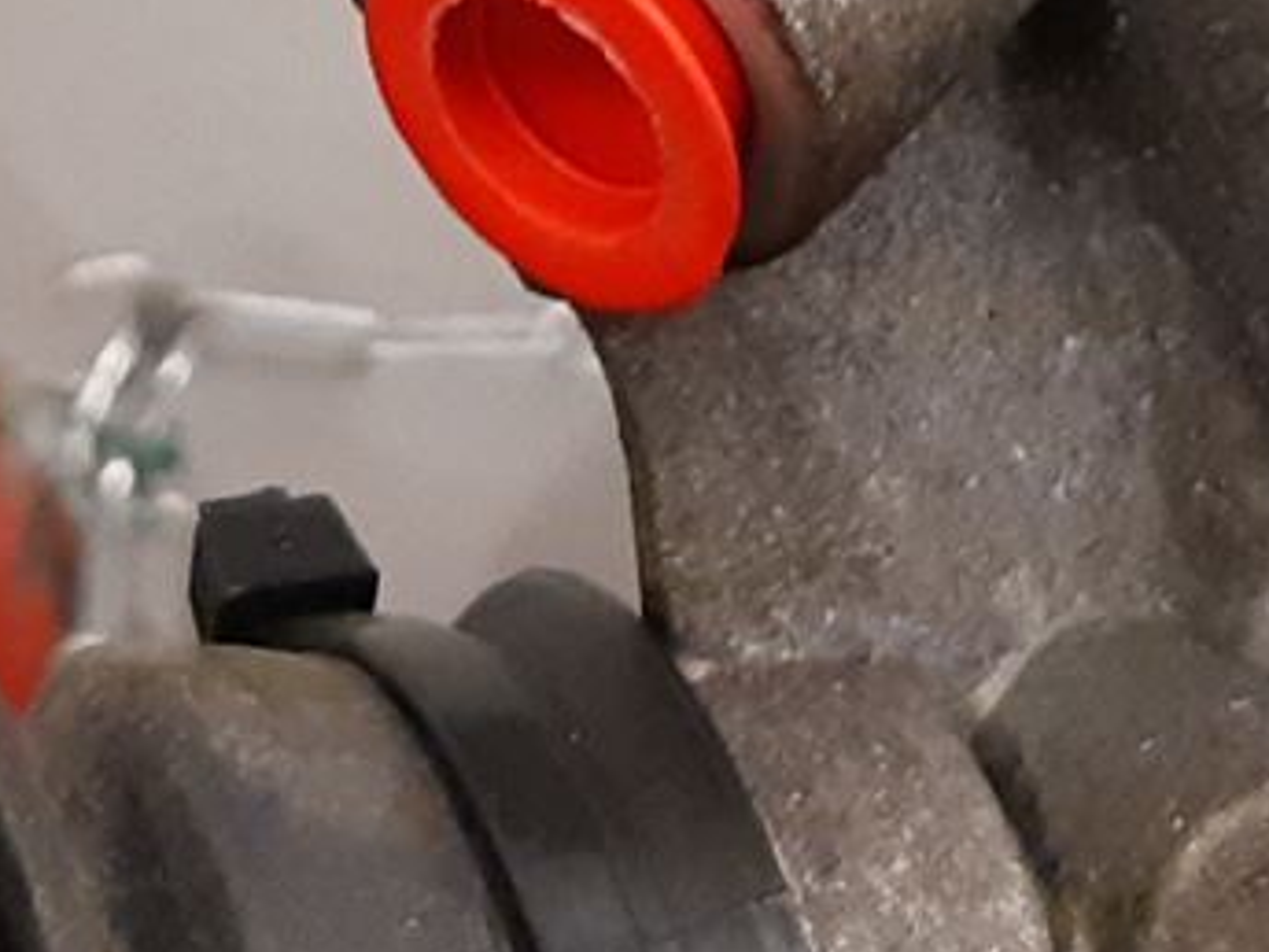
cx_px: 428
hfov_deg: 12.7
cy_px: -565
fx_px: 5682
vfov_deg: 9.3
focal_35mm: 155
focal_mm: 3.93
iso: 320
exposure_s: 1/50
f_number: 1.7
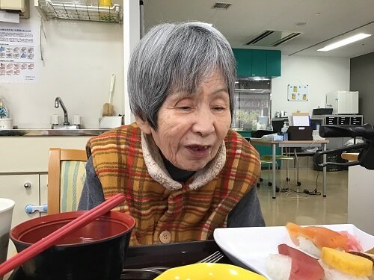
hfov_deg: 58.4
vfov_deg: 45.4
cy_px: 140
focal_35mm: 31
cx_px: 187
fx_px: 335
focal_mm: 3.3
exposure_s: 1/30
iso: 40
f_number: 2.4
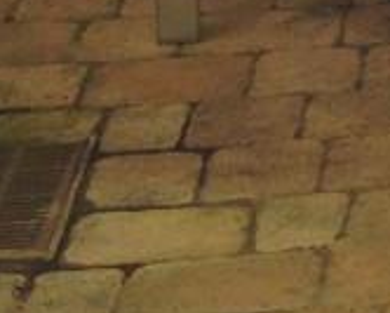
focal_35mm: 199
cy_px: -447
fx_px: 2298
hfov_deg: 8.5
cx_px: 1045
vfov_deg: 7.3
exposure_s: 1/296
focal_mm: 4.13
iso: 50
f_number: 2.4
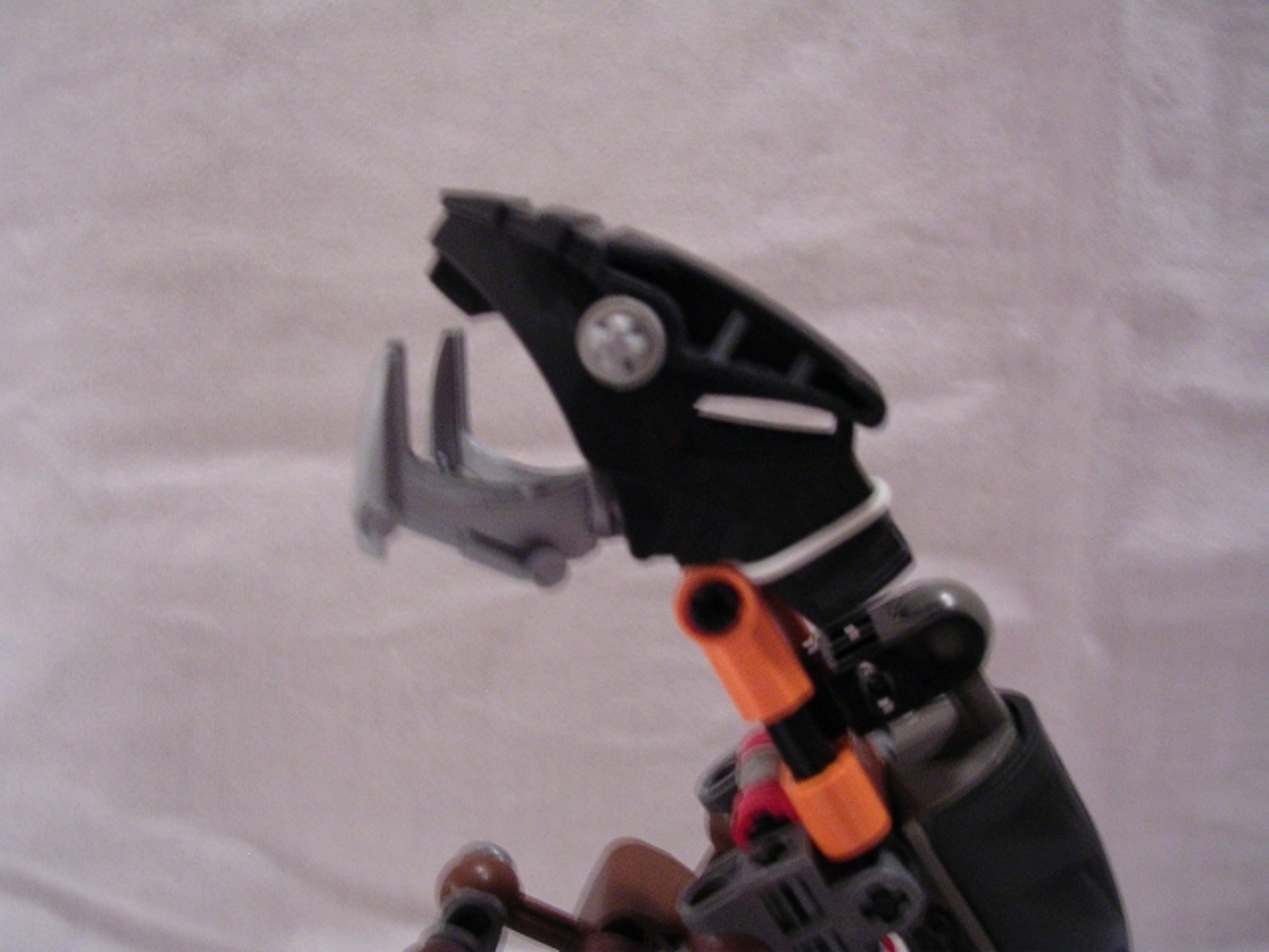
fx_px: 1393
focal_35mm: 38
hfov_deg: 49.0
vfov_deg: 37.7
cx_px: 634
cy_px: 476
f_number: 2.8
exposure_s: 1/3.4
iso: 385
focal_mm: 5.8
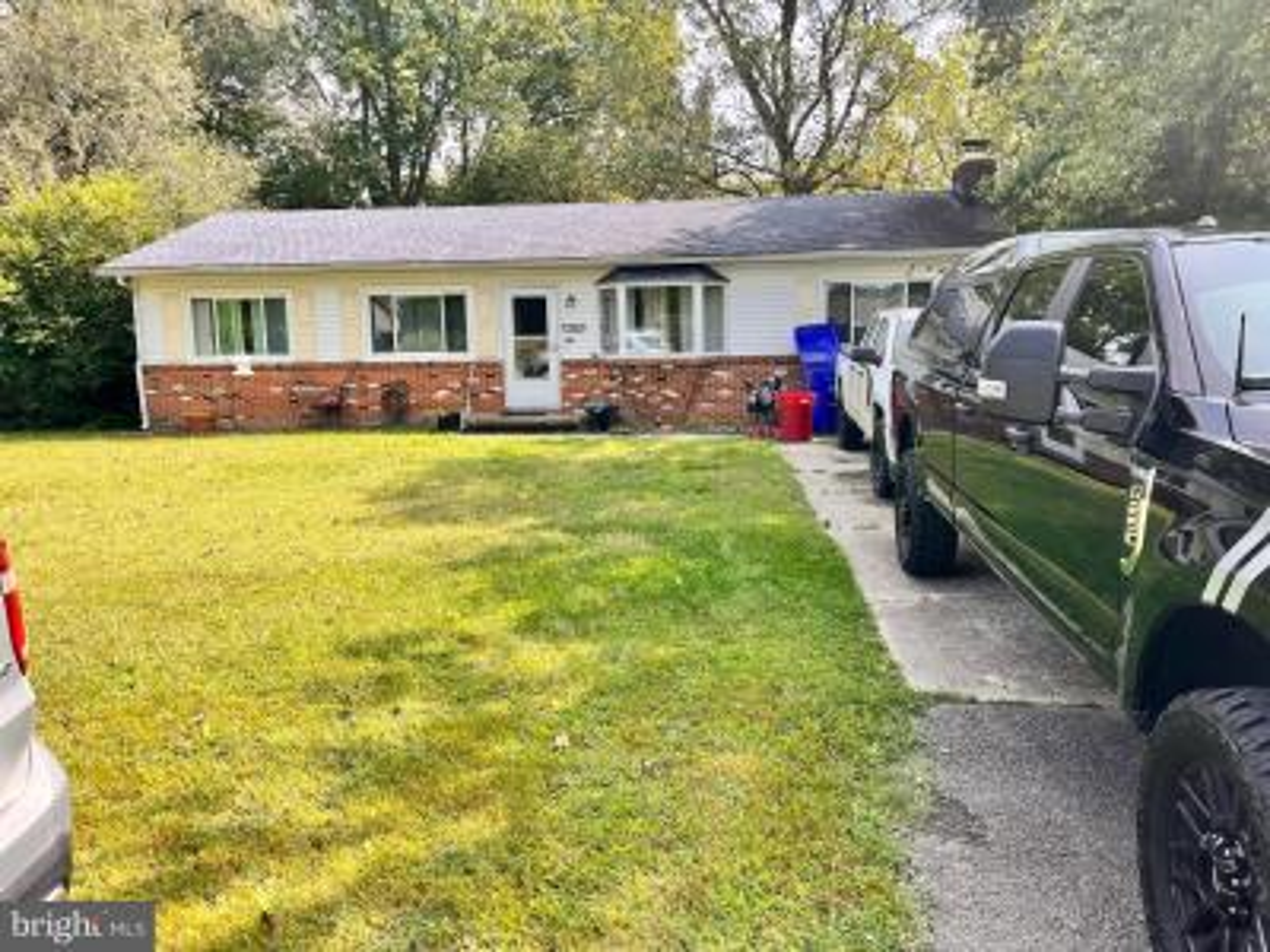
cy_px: 476
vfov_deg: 53.1
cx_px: 635
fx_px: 954
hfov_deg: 67.3
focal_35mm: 26
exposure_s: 1/913
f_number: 1.6
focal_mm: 5.1
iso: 50
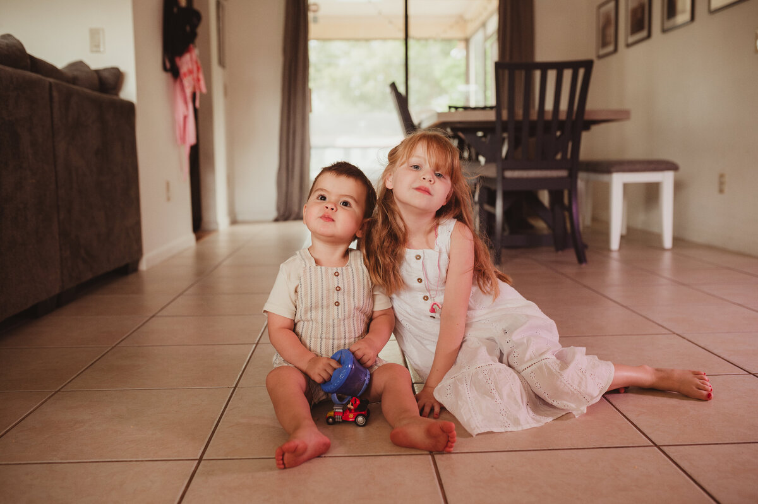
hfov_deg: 54.5
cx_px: 379
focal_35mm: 35
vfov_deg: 37.8
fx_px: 736
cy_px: 252
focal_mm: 35
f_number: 2.8
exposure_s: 1/250
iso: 2000
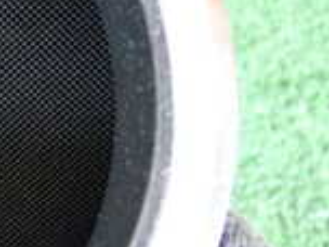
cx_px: -229
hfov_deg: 12.8
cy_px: 132
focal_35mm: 142
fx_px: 1350
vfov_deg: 10.4
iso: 1250
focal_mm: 6.37
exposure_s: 1/125
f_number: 2.5
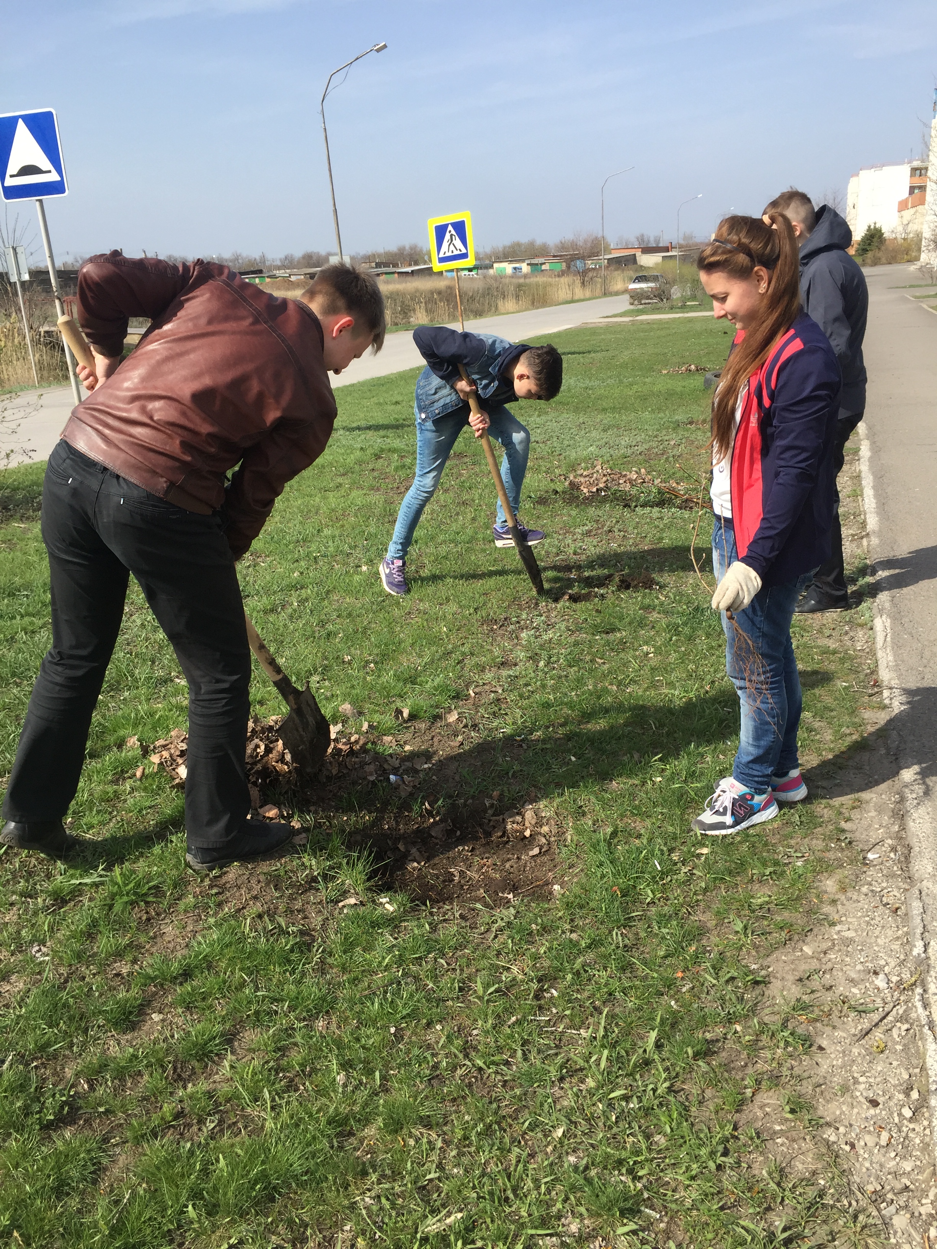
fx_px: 1047
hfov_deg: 48.2
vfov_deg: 61.7
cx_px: 468
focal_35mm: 29
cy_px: 624
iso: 32
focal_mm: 4.15
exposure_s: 1/1647
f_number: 2.2
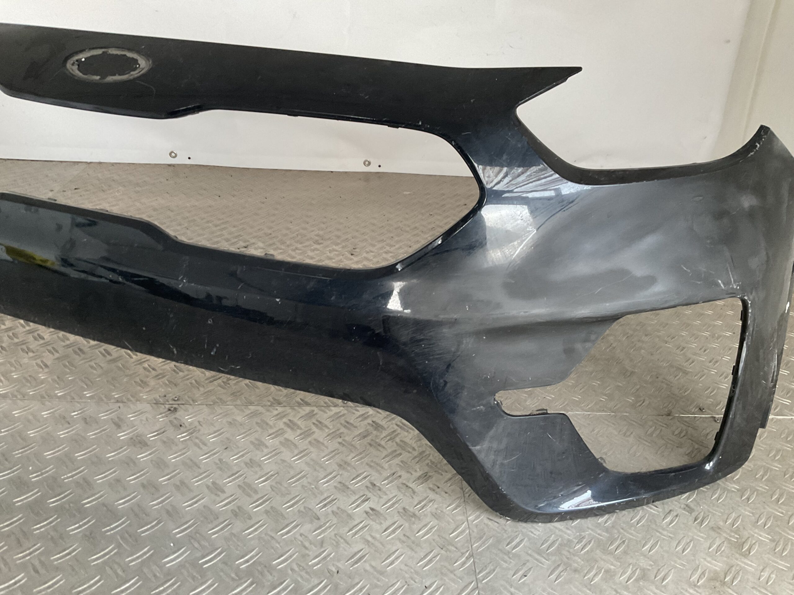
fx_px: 665
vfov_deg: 48.2
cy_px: 298
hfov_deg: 61.7
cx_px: 397
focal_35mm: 29
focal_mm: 3
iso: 160
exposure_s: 1/50
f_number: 1.8
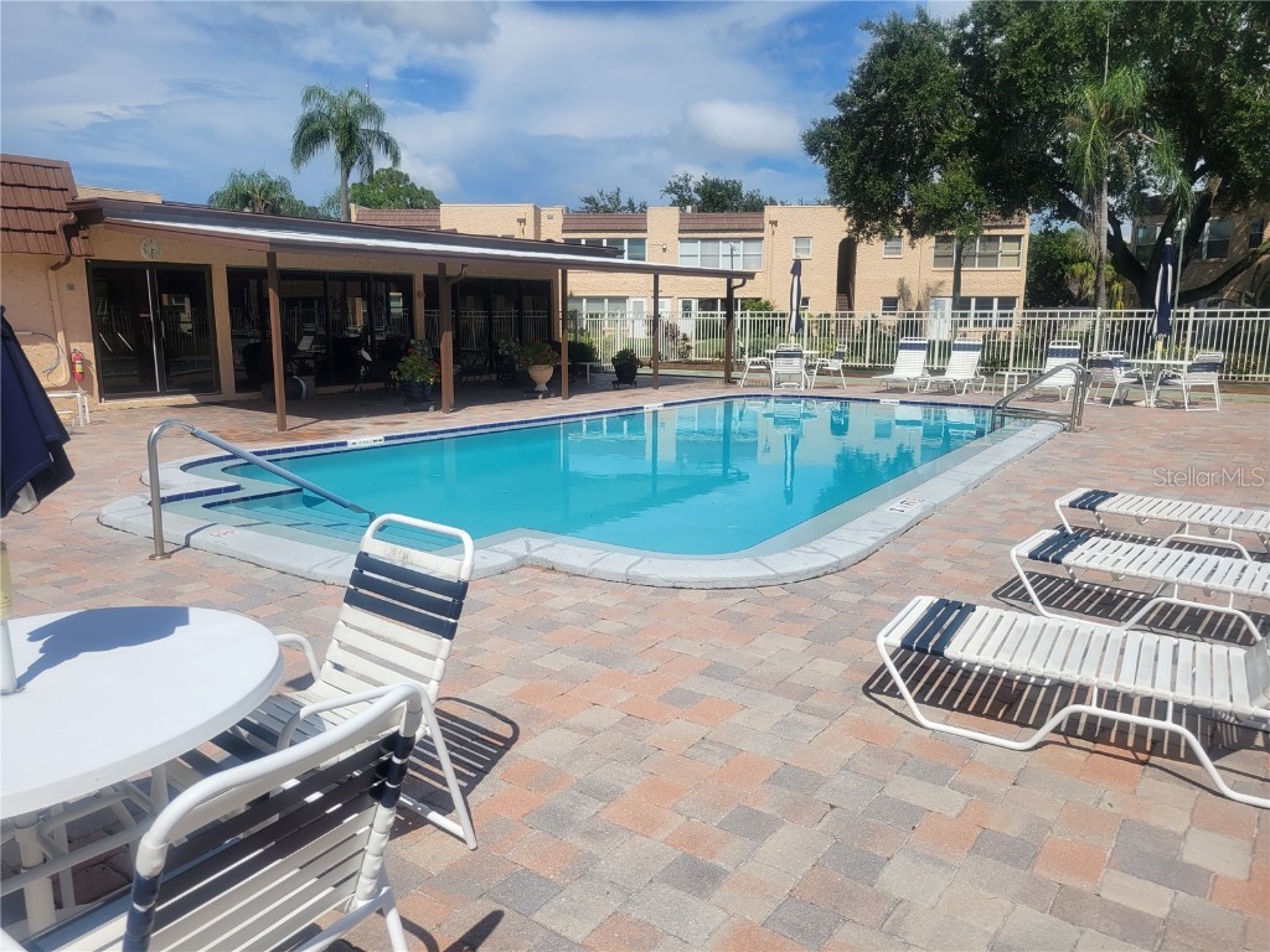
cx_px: 635
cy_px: 476
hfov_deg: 67.3
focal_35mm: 26
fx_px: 954
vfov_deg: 53.1
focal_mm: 5.4
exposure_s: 1/4980
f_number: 1.8
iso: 40
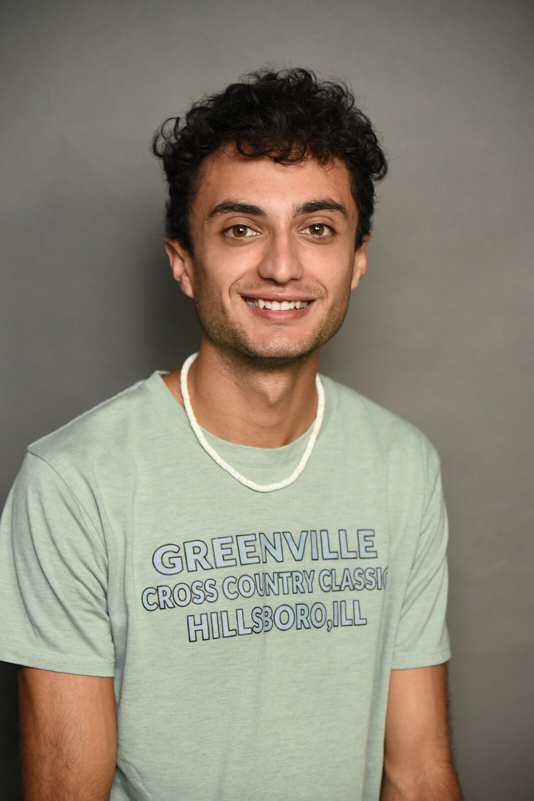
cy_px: 400
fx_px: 2269
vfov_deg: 20.0
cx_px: 267
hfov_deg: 13.4
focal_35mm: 102
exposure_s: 1/250
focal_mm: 102
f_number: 4
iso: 3200
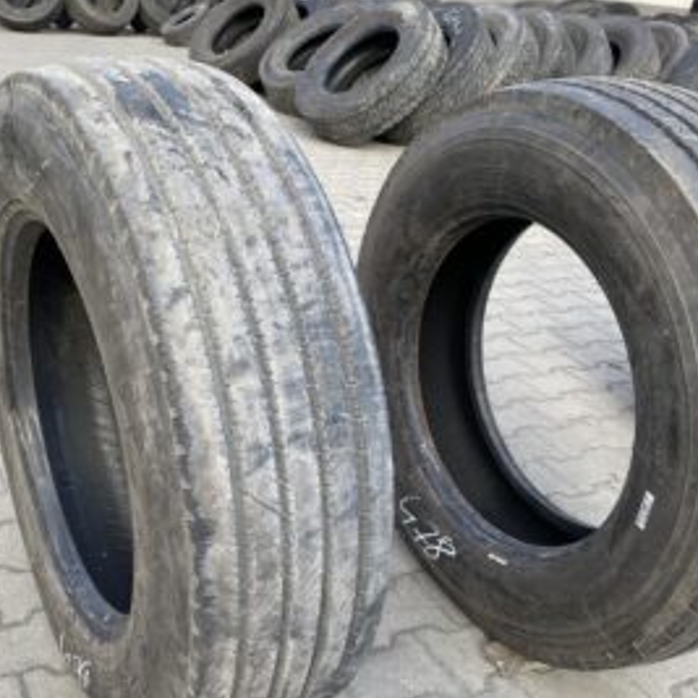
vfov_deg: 44.8
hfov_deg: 44.0
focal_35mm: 37
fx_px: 844
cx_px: 209
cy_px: 409
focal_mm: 4.25
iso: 32
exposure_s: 1/398
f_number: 1.8
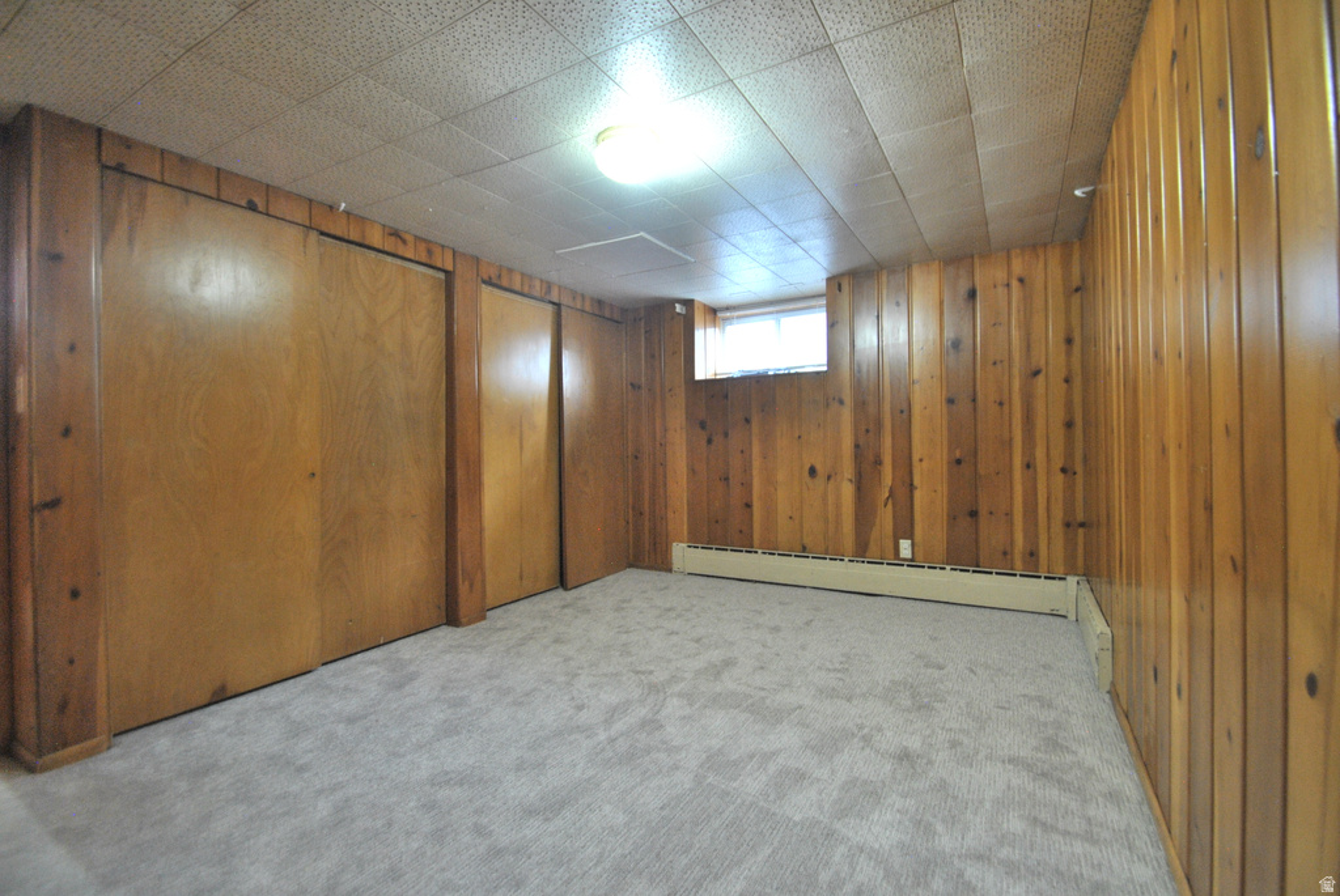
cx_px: 670
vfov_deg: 77.5
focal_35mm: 15
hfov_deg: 100.3
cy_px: 448
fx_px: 559
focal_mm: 10
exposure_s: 1/10
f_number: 3.5
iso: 400
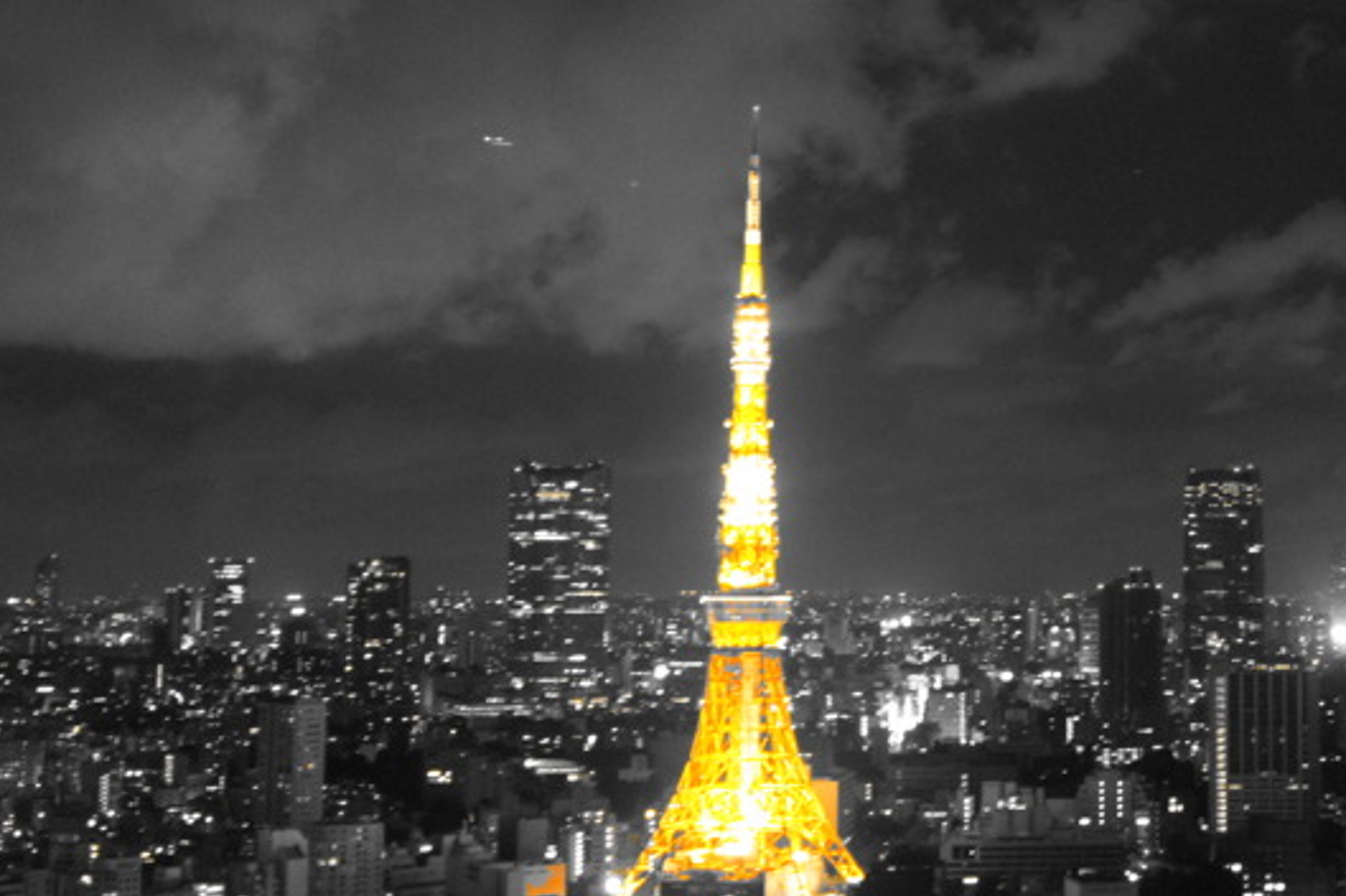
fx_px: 2278
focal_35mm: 61
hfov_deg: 31.2
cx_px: 1249
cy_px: 317
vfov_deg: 22.2
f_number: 4
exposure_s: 1/4
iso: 1600
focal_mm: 21
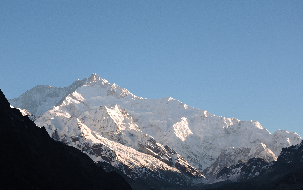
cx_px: 151
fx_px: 752
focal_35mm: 91
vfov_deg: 14.4
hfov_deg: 22.8
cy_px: 90
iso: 100
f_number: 4.5
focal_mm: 15.2
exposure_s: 1/320
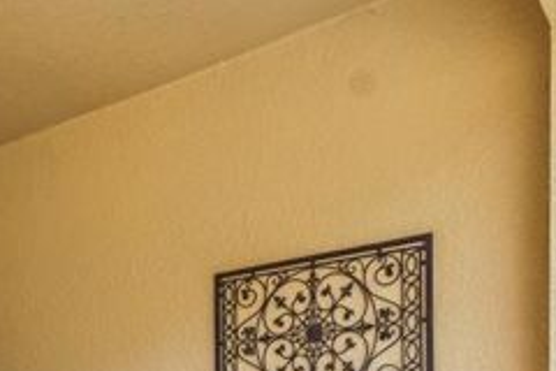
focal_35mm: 44
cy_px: 467
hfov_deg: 44.1
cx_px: 205
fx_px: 680
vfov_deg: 26.4
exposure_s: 1/40
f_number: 7.1
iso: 100
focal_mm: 10
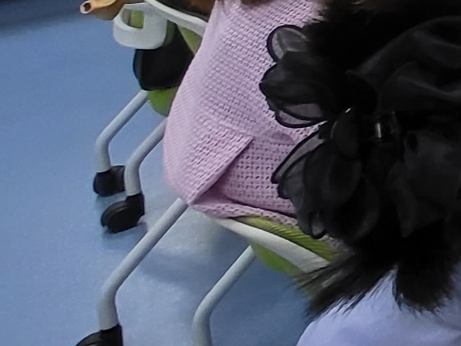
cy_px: -280
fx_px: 999
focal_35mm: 75
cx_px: 1245
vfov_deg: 16.4
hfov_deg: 13.1
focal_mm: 1.74
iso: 80
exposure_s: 1/60
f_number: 2.2
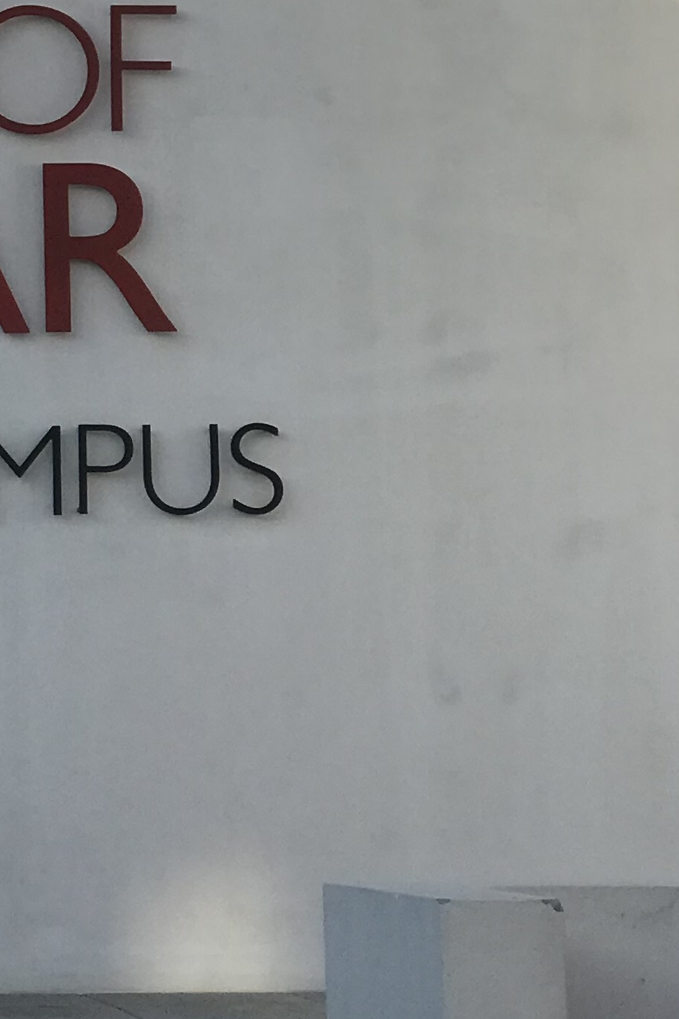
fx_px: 4895
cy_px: 309
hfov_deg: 7.6
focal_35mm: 173
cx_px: -740
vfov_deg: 11.9
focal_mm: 6.6
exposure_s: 1/694
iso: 20
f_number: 2.8
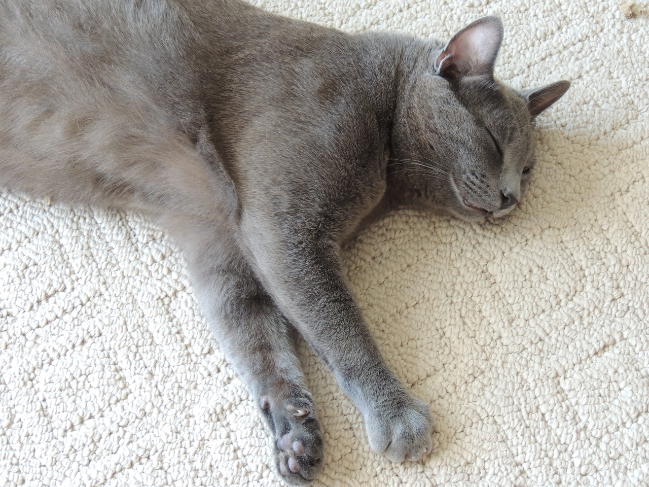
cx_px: 324
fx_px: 2250
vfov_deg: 12.3
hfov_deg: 16.4
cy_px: 244
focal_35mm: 120
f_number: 4.2
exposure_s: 1/40
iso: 400
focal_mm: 21.4
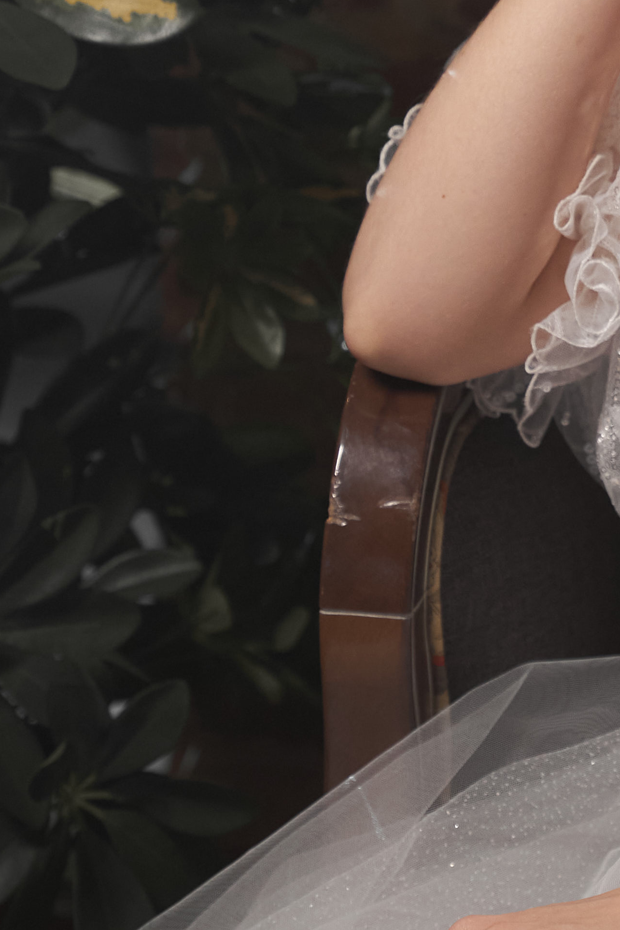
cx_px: 770
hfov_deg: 6.3
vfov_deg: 9.4
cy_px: 117
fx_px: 5633
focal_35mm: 218
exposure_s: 1/200
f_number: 3.5
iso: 800
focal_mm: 70
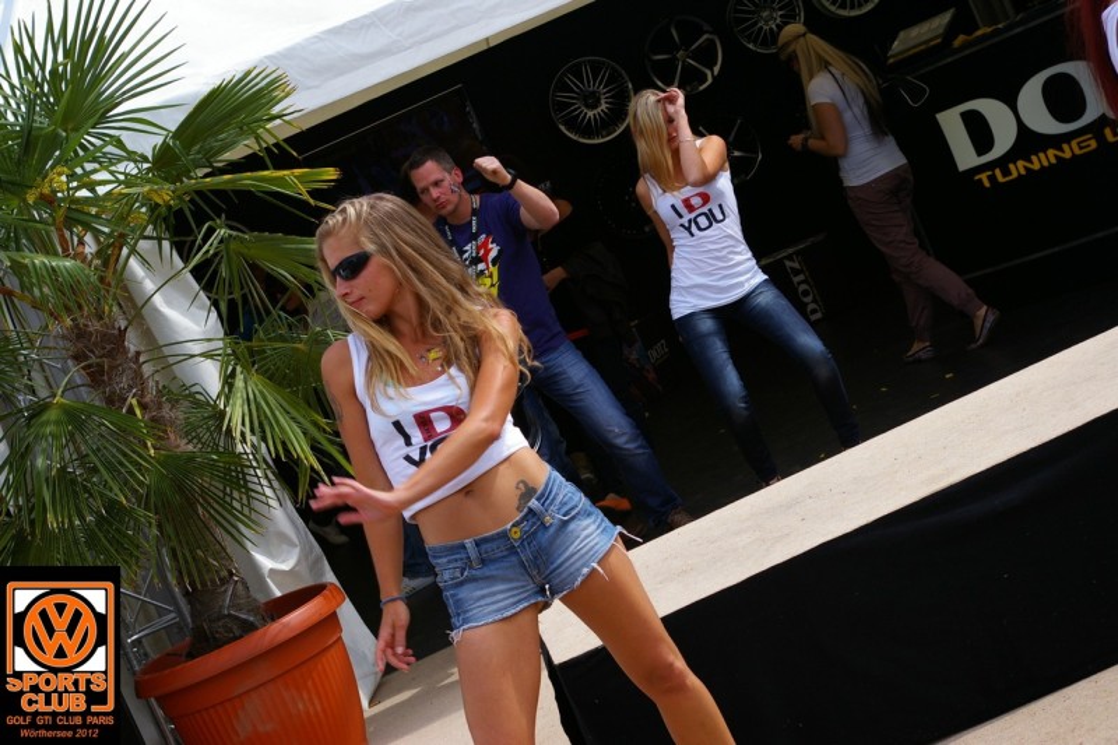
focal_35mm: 75
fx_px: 2329
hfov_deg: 27.0
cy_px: 372
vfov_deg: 18.2
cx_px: 559
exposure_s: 1/250
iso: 200
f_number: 8
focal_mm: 50
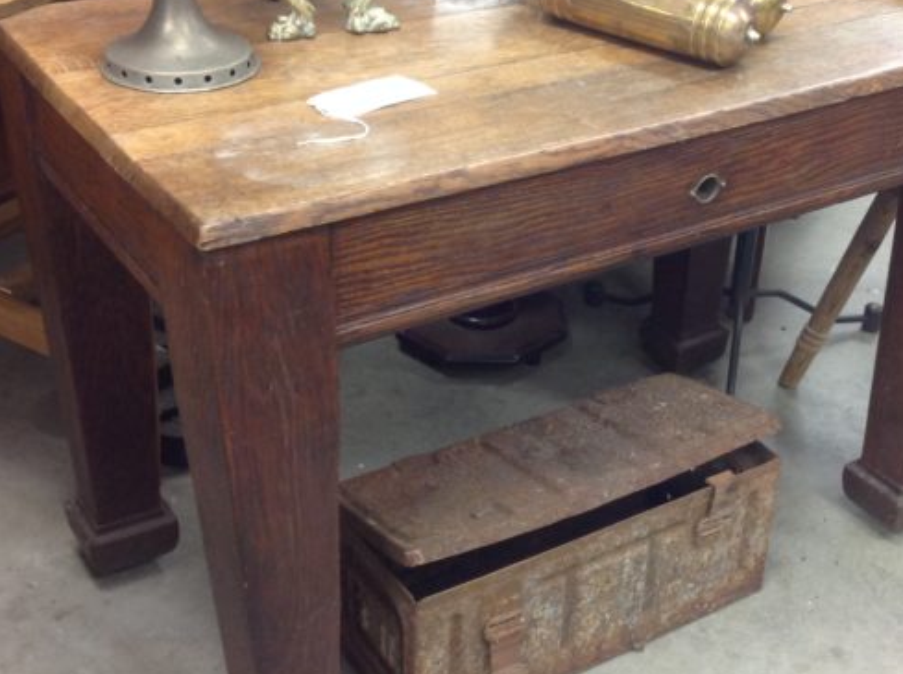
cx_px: 558
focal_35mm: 55
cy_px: 329
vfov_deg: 26.5
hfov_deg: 34.8
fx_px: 1432
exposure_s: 1/15
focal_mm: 4.28
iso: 100
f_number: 2.4
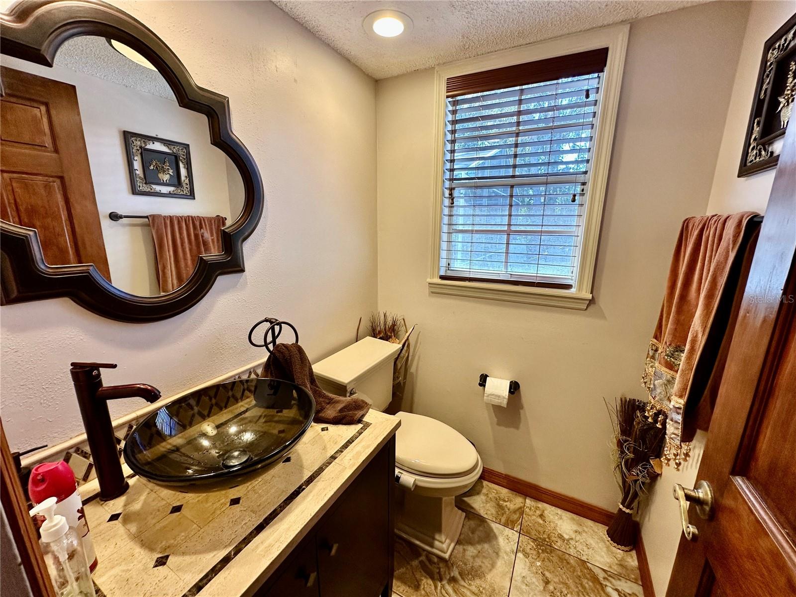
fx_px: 322
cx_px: 398
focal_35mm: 14
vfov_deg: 85.7
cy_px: 298
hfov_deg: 102.1
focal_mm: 2.22
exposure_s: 1/120
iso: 100
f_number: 2.2
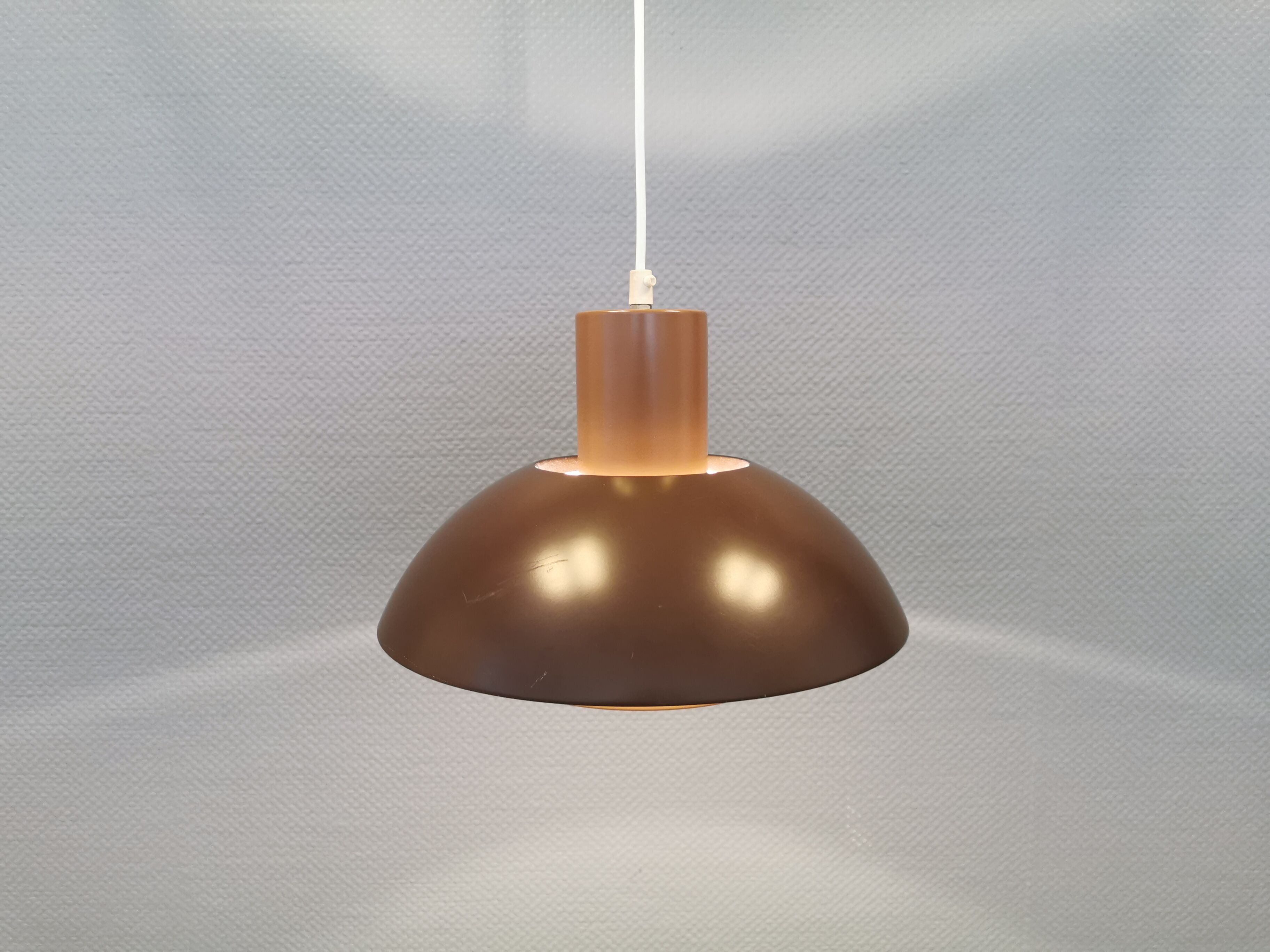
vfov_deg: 51.4
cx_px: 635
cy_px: 476
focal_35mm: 27
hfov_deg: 65.3
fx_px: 991
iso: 200
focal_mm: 5.56
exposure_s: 1/60
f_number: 1.6
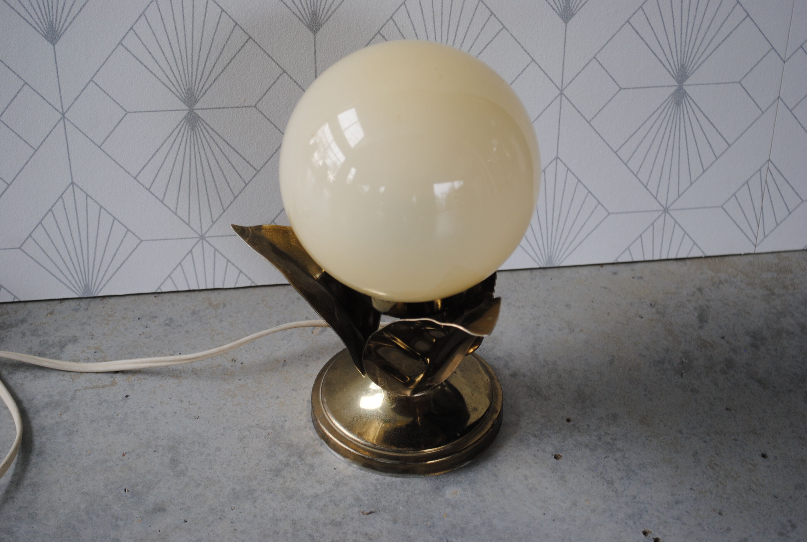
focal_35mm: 66
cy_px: 271
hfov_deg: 30.5
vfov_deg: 20.7
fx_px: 1483
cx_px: 404
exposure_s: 1/40
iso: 200
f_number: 5.3
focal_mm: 44
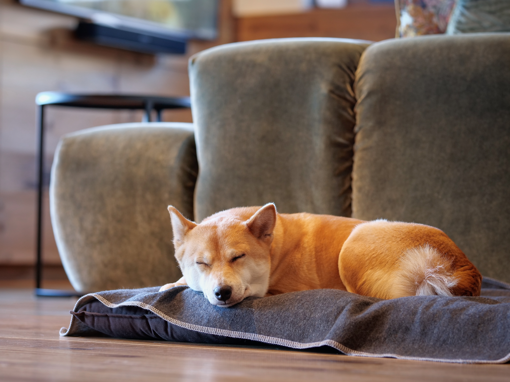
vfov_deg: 13.2
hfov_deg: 17.6
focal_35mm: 112
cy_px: 191
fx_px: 1650
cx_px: 255
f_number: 2.2
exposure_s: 1/40
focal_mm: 56
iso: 400
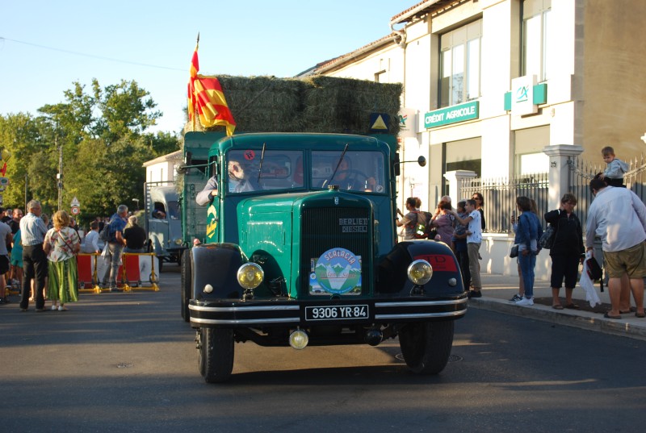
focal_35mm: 48
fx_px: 863
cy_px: 216
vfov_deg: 28.2
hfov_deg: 41.0
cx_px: 323
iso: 110
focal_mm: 32
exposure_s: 1/125
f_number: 5
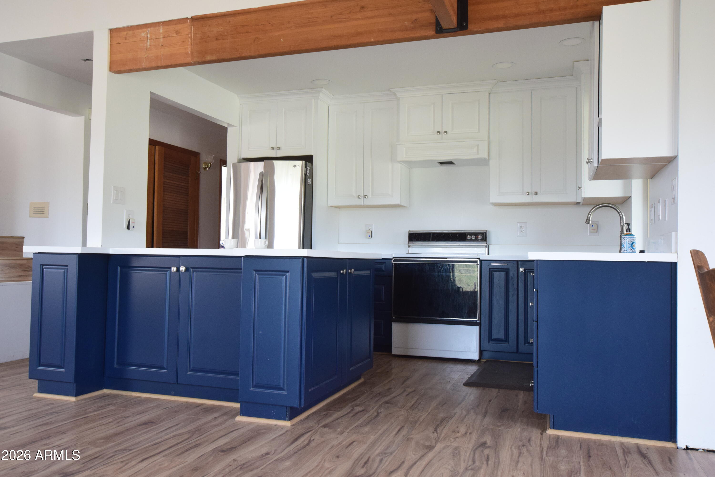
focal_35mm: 30
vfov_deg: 43.6
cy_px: 238
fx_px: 596
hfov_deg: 61.9
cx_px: 358
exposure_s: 1/60
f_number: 8
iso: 1400
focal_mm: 20
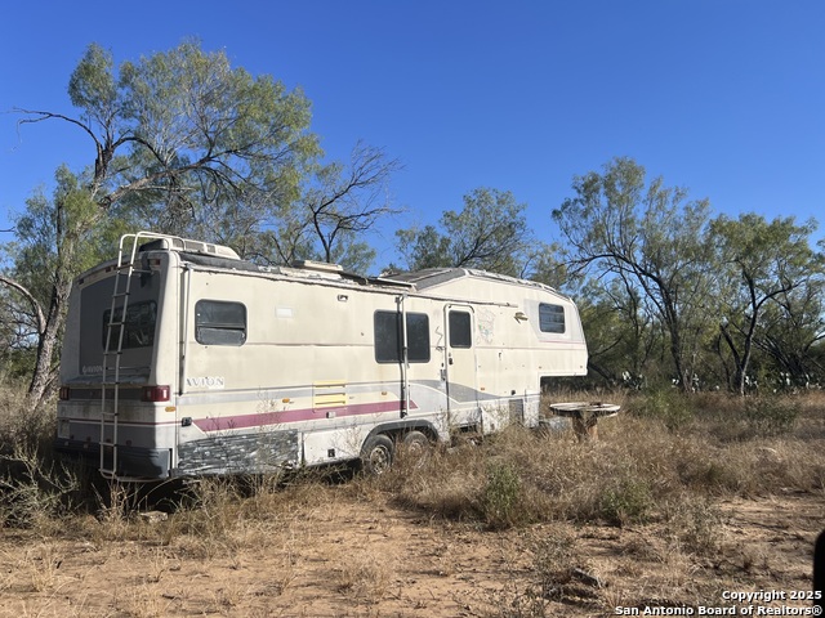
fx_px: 620
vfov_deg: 53.1
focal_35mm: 26
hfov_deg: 67.3
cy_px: 309
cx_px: 412
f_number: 1.5
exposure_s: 1/5587
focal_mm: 5.7
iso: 50
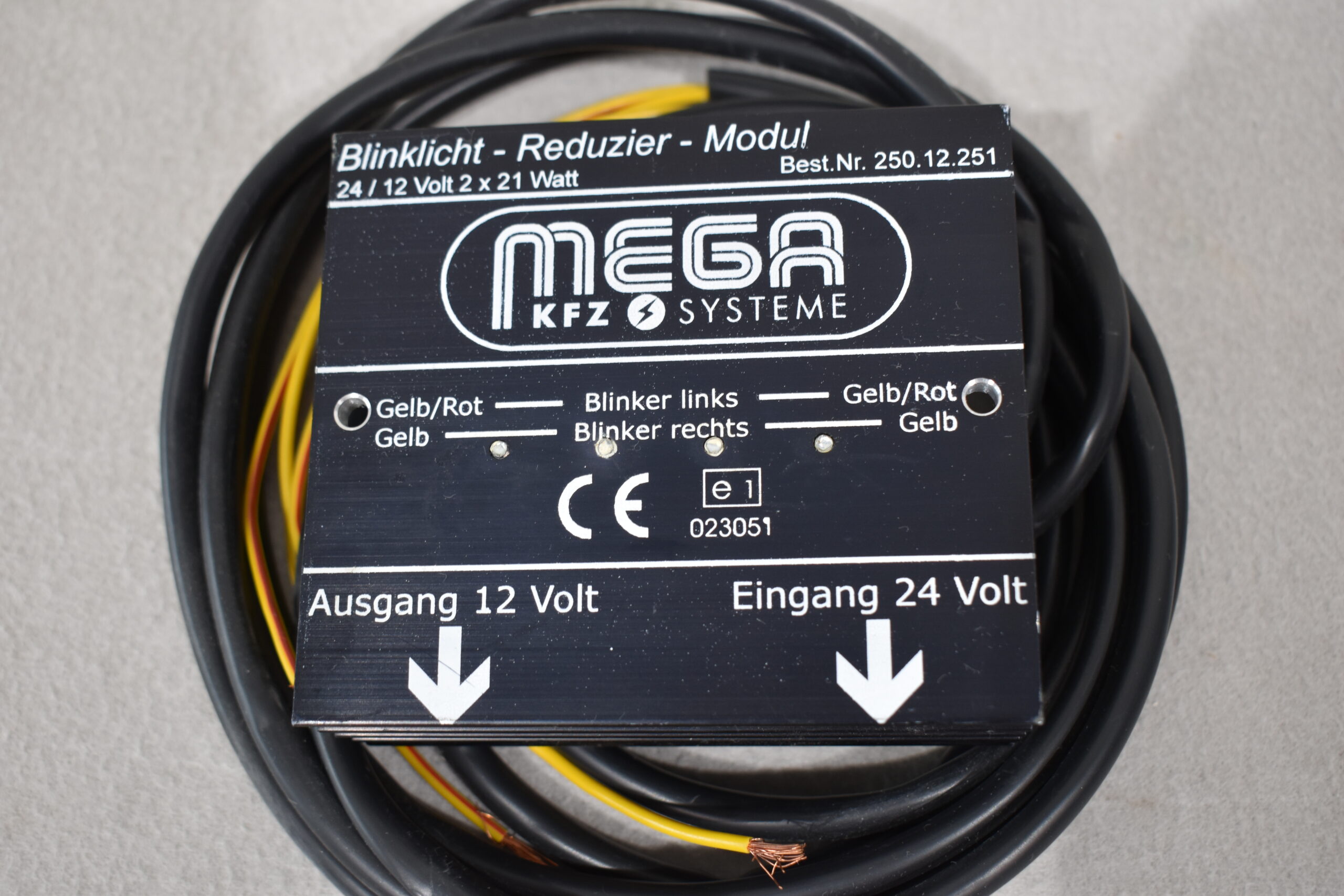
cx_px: 672
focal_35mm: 42
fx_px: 1568
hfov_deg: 46.4
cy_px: 448
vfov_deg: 31.9
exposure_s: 1/60
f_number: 5.6
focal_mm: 28
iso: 500
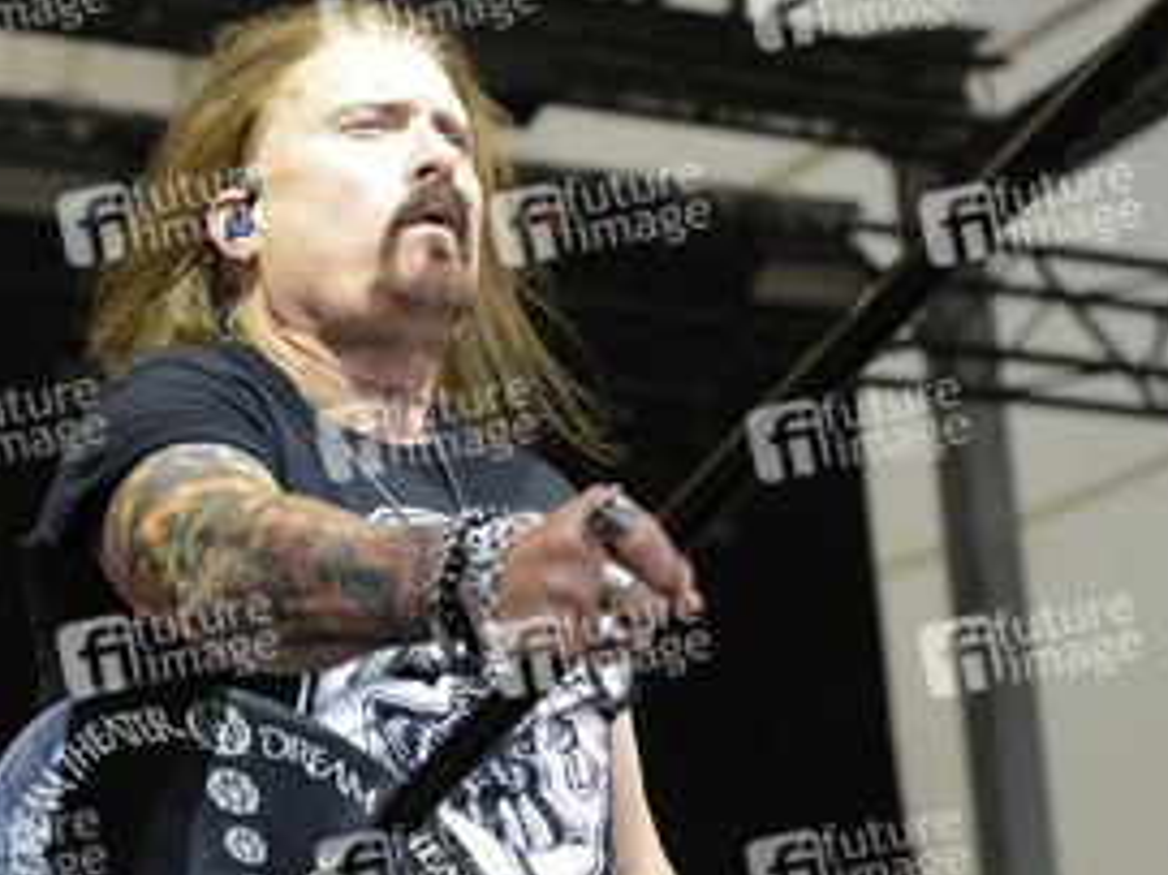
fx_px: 3777
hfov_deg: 17.6
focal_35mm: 112
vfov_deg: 13.2
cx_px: 485
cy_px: 539
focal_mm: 70
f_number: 4.5
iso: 1000
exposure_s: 1/640
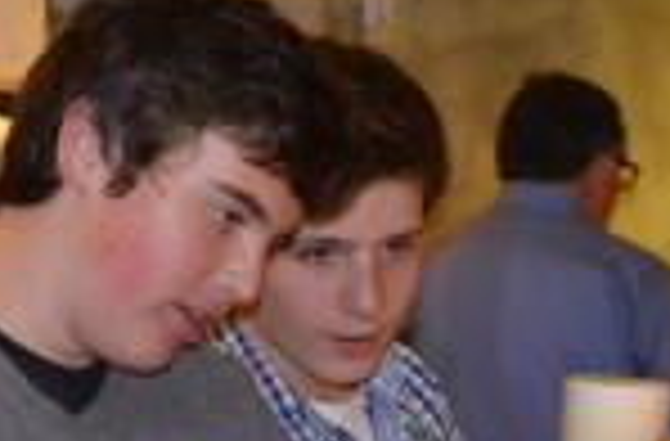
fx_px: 3114
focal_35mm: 168
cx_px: 279
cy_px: 358
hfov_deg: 12.3
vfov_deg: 8.1
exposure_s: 1/60
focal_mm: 26
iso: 1600
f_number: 4
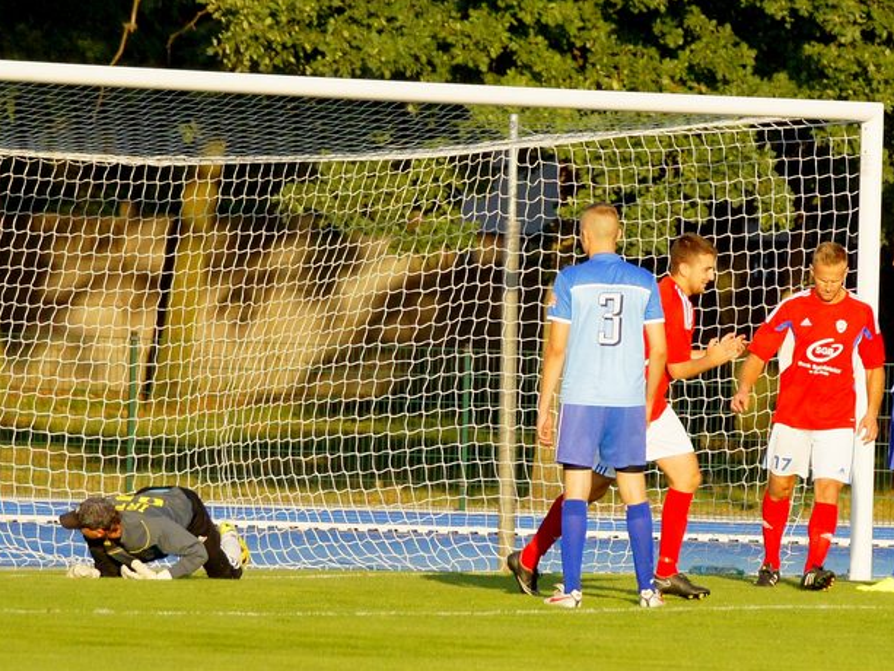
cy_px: 341
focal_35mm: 400
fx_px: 10333
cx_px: 443
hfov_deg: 5.0
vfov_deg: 3.7
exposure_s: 1/2500
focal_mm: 200
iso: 800
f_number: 5.6
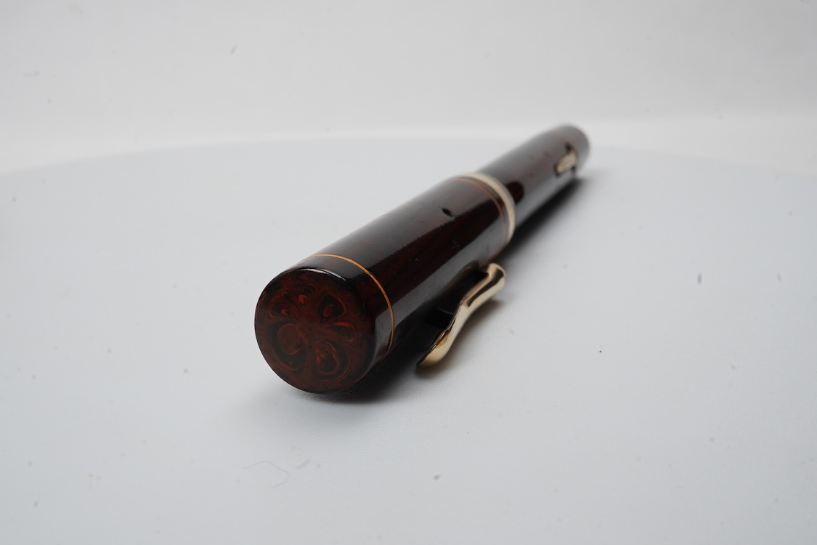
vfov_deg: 29.9
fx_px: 1021
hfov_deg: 43.6
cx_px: 408
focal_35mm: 45
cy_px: 272
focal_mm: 30
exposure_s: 1/100
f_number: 20
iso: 800
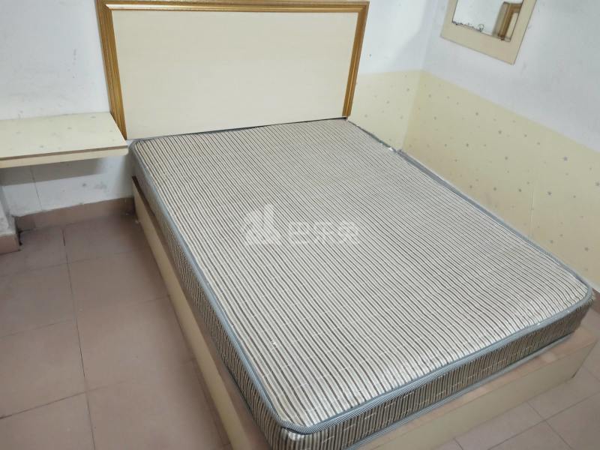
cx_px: 300
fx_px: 433
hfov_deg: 69.4
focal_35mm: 25
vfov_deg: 54.9
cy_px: 225
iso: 709
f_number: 1.7
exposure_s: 1/33
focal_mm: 4.28
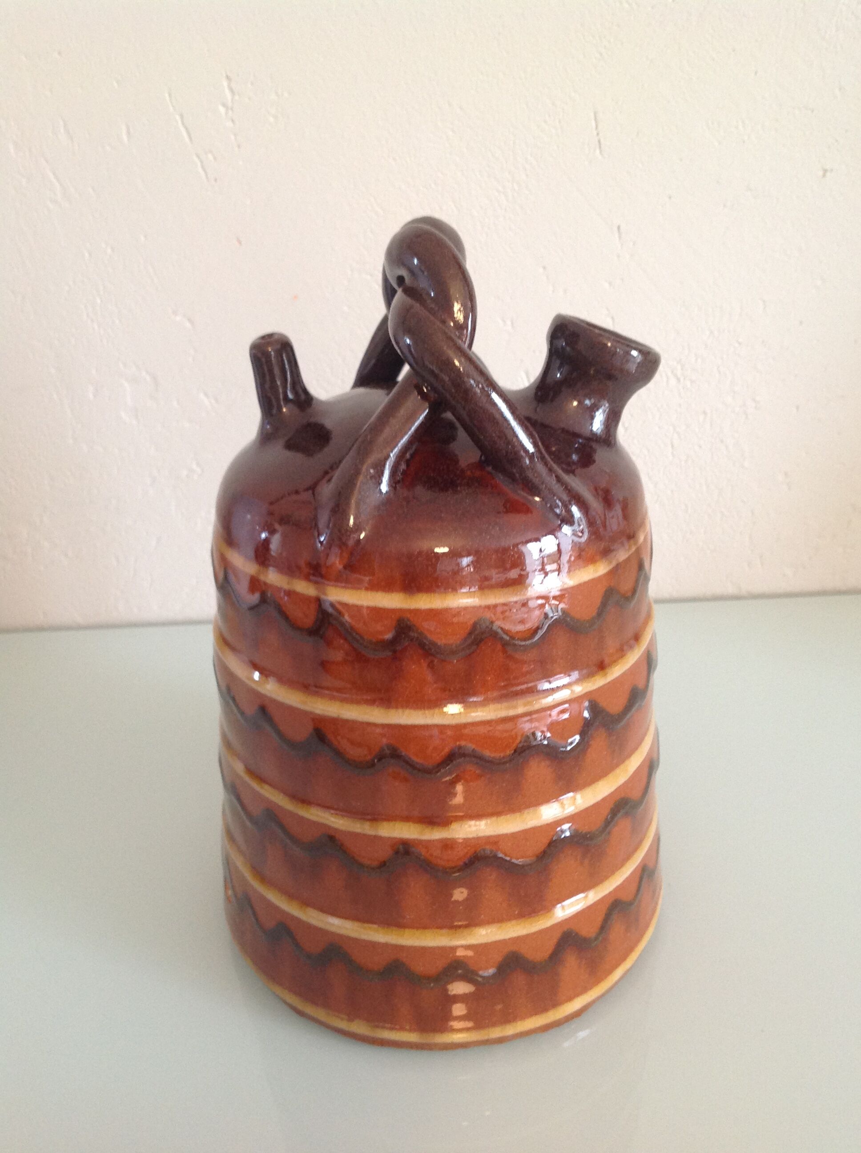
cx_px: 430
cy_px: 576
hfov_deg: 40.6
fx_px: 1164
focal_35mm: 35
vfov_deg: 52.7
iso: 125
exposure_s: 1/15
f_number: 2.4
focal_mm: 4.28
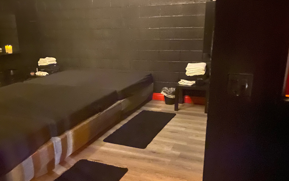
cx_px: 114
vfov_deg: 36.1
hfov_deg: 54.9
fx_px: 276
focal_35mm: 35
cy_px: 109
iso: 4000
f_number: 1.8
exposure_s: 1/4
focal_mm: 4.25
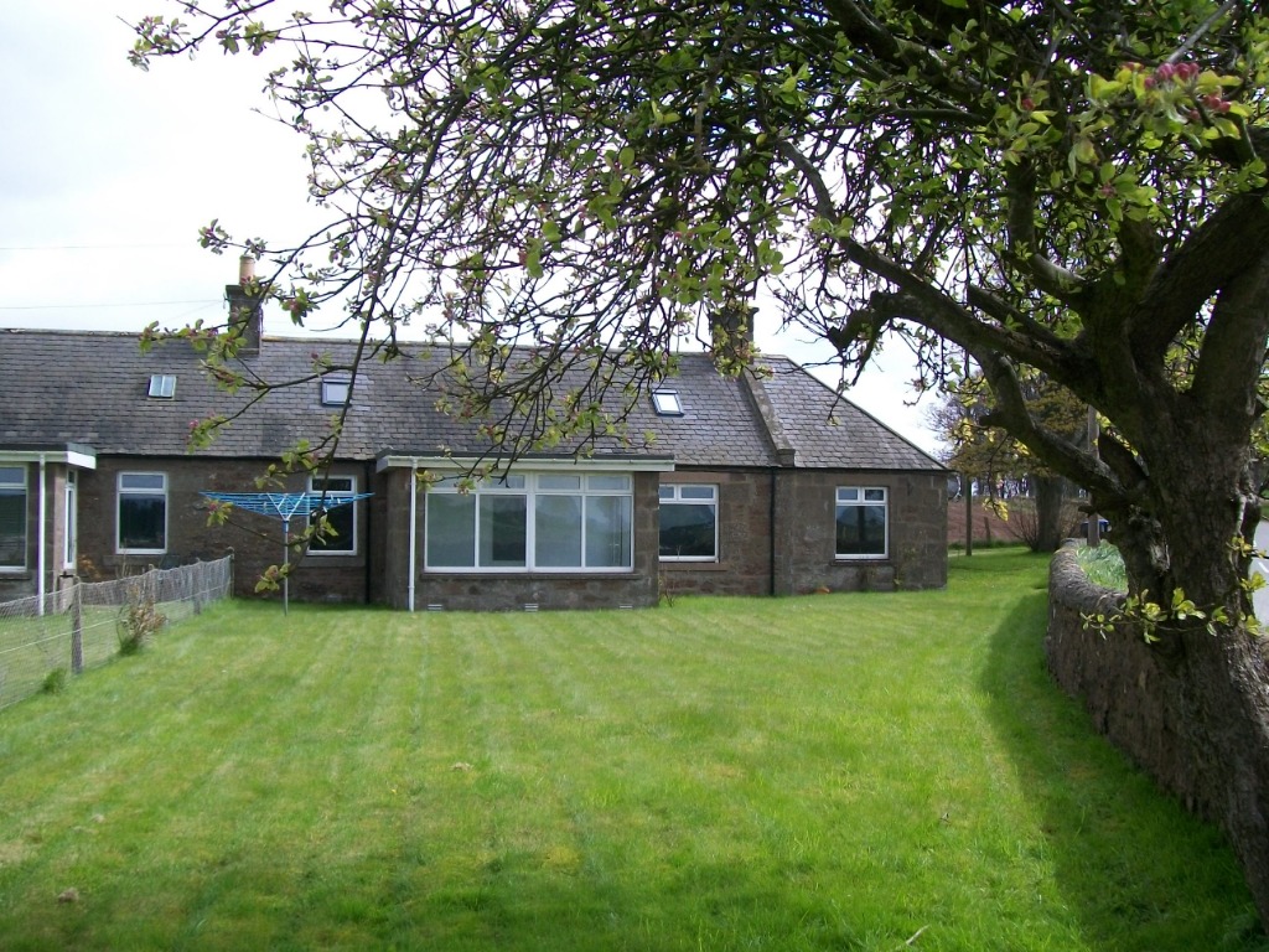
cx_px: 634
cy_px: 476
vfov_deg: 39.7
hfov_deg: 51.4
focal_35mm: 36
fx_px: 1320
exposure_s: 1/640
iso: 80
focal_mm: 6
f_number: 2.7
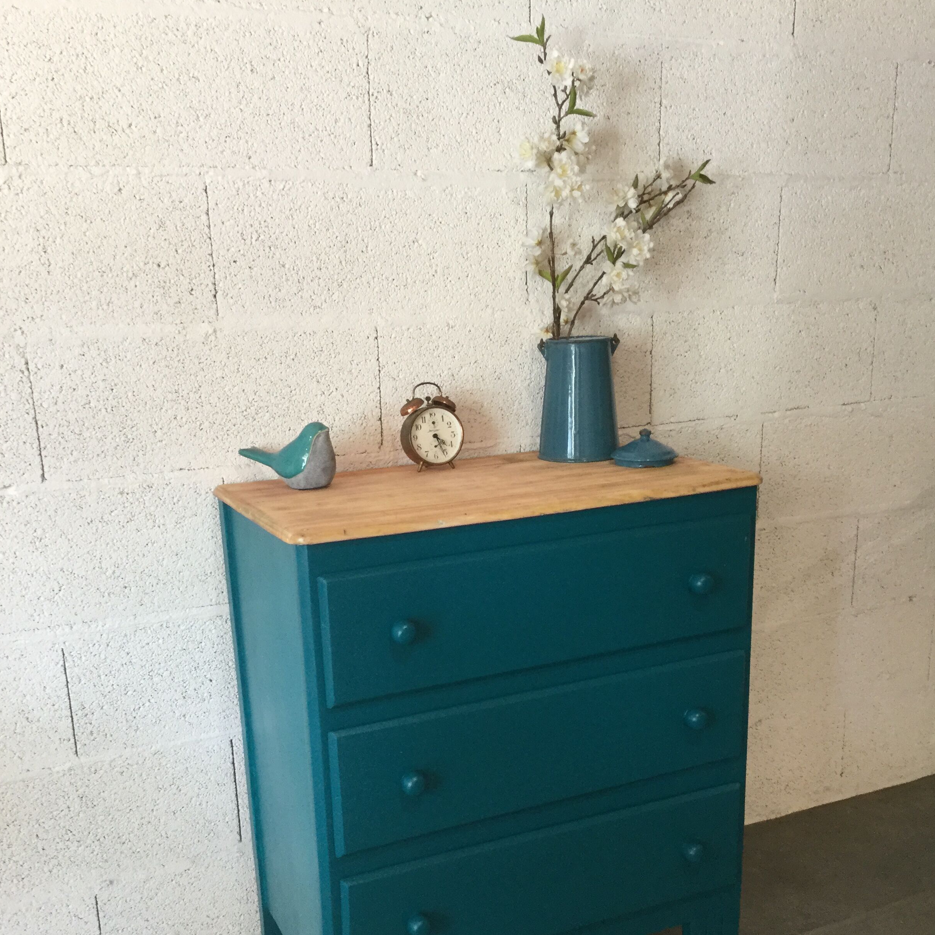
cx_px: 464
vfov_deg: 44.4
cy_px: 603
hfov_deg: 44.9
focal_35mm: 37
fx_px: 1131
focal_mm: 3.3
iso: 100
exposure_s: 1/33
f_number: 2.4
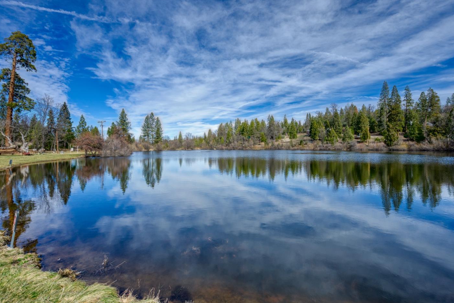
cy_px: 146
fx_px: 202
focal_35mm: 16
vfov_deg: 73.7
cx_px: 227
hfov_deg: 96.7
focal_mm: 15
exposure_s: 1/400
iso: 640
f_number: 7.1
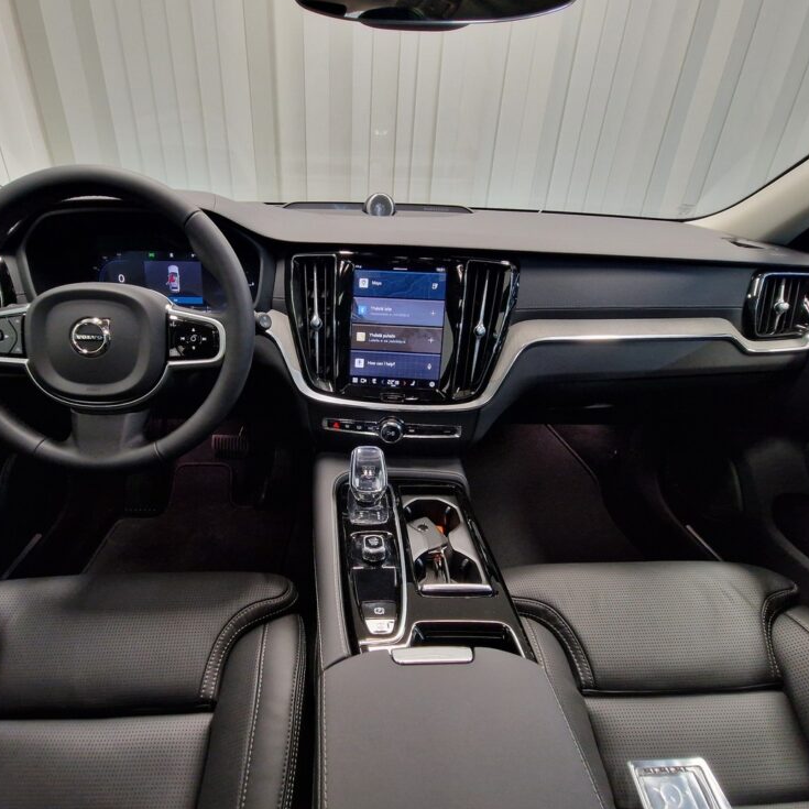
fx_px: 423
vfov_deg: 87.4
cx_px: 361
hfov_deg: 87.1
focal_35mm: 16
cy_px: 405
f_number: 2.2
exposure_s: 1/33
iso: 320
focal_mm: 2.2
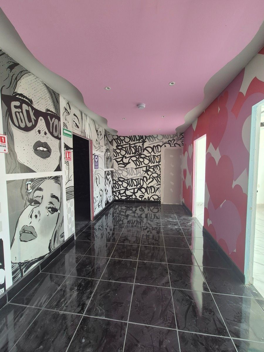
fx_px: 132
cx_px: 132
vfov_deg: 106.2
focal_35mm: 13
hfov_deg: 89.9
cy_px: 176
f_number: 2.2
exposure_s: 1/120
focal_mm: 2.2
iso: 80
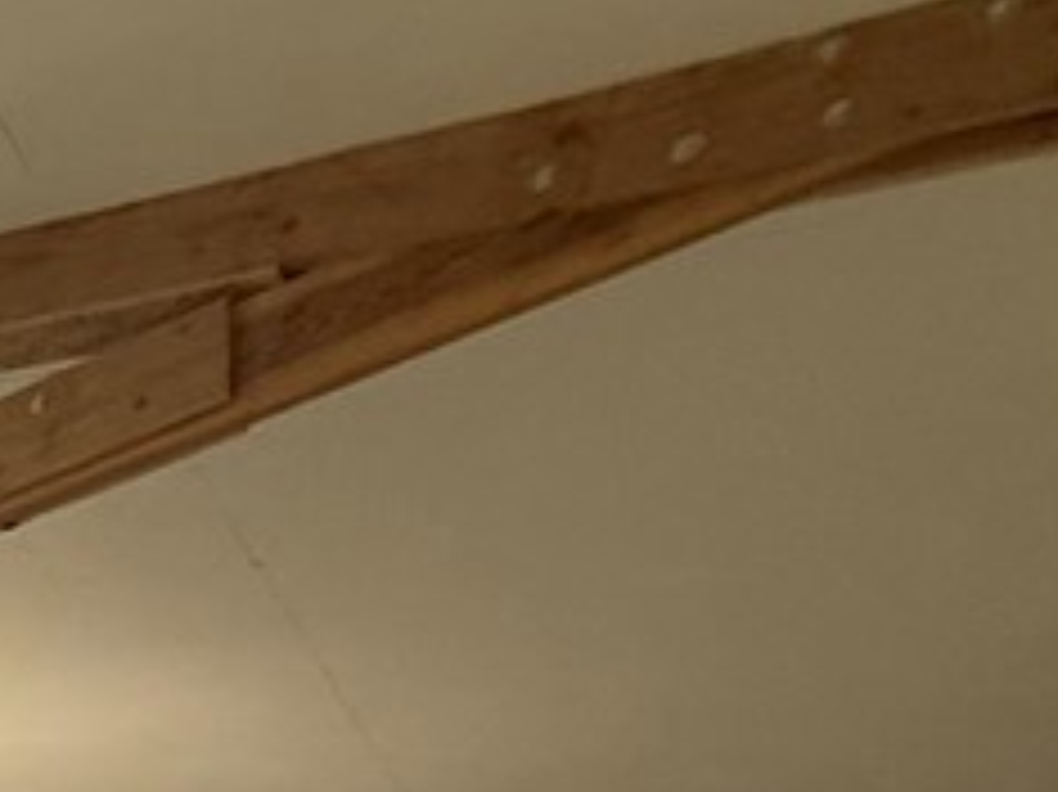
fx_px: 1863
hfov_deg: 21.0
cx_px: -869
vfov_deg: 17.5
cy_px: 1570
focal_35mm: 61
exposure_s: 1/60
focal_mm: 2.22
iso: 250
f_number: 2.2
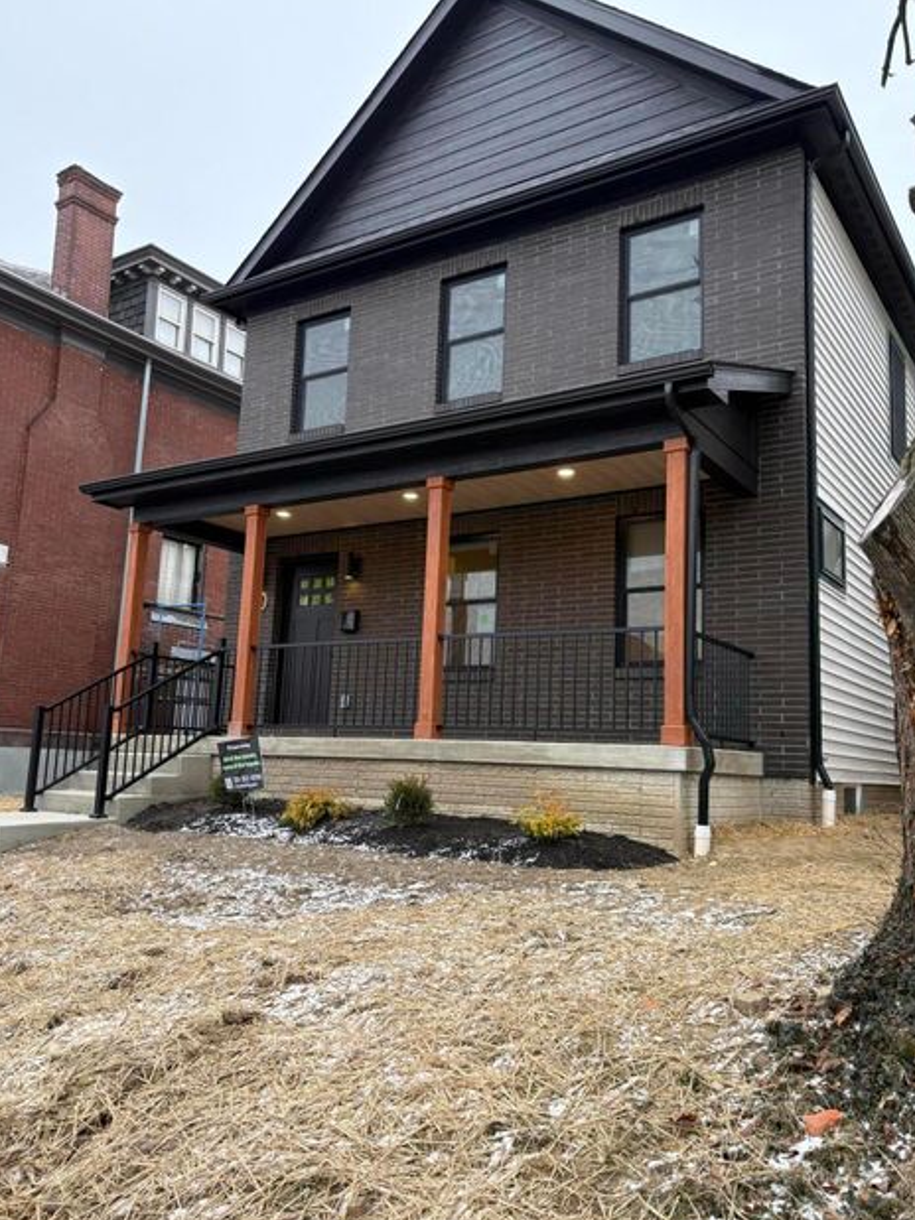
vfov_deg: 63.5
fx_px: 987
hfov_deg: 49.7
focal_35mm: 28
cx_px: 477
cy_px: 610
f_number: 1.6
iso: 100
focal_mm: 5.96
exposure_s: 1/143
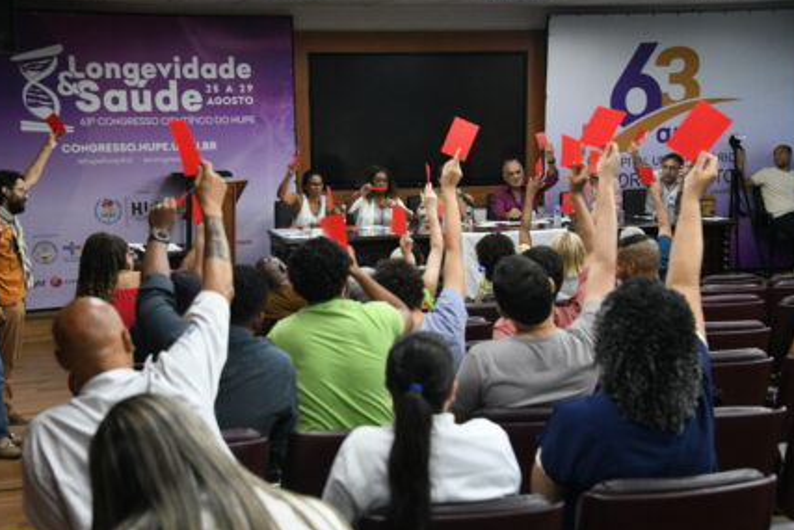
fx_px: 1302
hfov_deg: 33.9
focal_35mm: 59
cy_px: 266
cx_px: 396
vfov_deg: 23.0
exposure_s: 1/160
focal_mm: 56
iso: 3200
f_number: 5
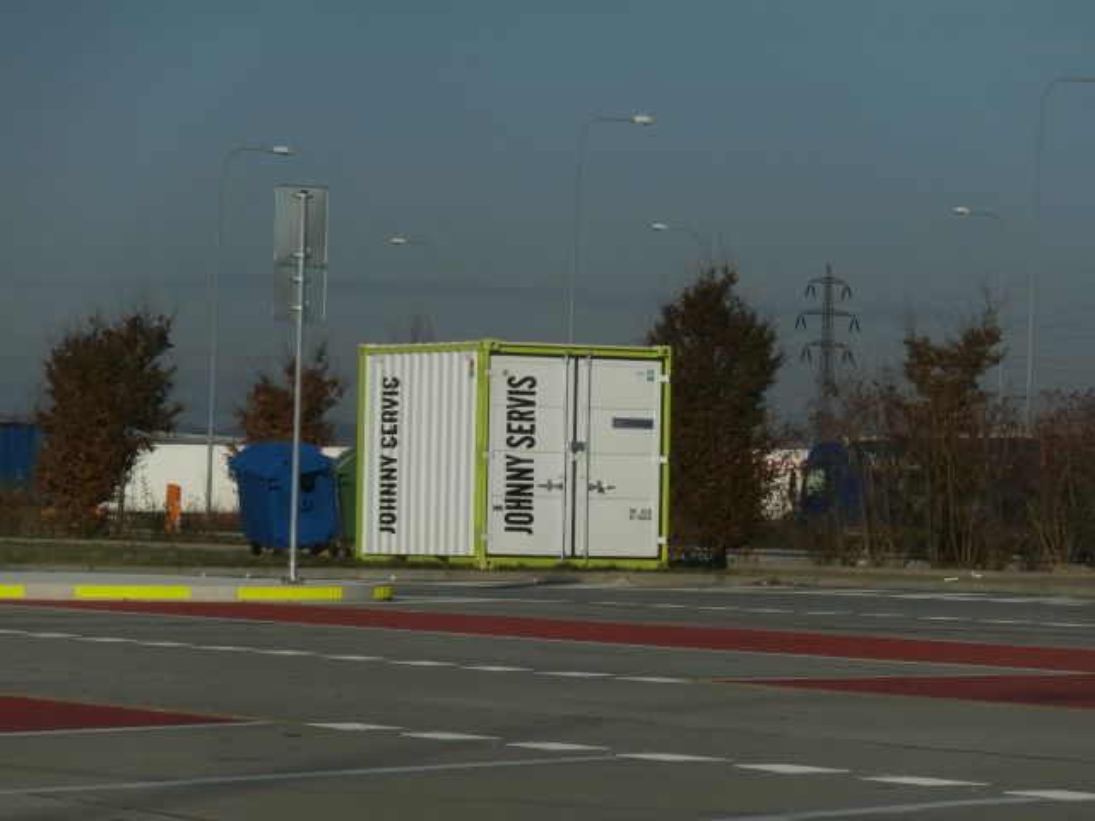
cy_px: 410
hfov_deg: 9.9
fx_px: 6327
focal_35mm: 200
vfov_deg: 7.4
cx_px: 548
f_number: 5.8
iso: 100
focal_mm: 35.34
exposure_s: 1/1000
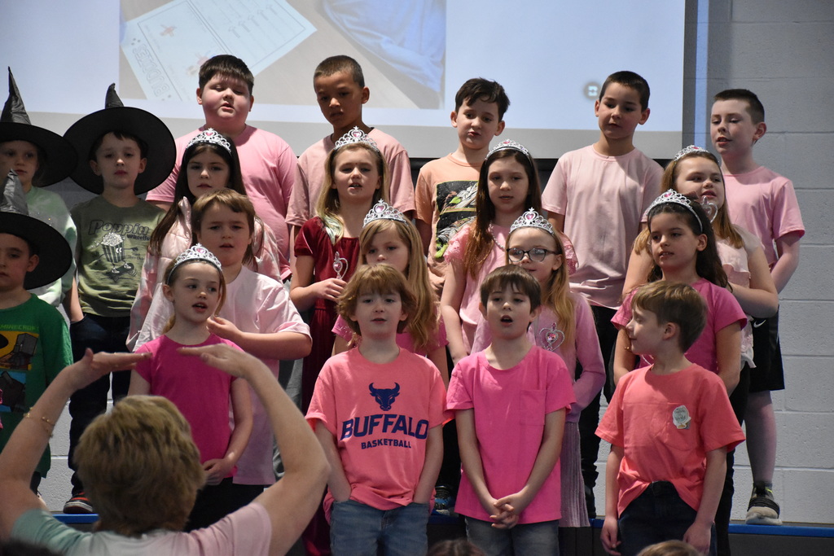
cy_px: 278
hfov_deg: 17.1
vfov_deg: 11.4
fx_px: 2780
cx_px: 417
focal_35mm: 120
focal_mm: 80
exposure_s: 1/320
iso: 6400
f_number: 5.3
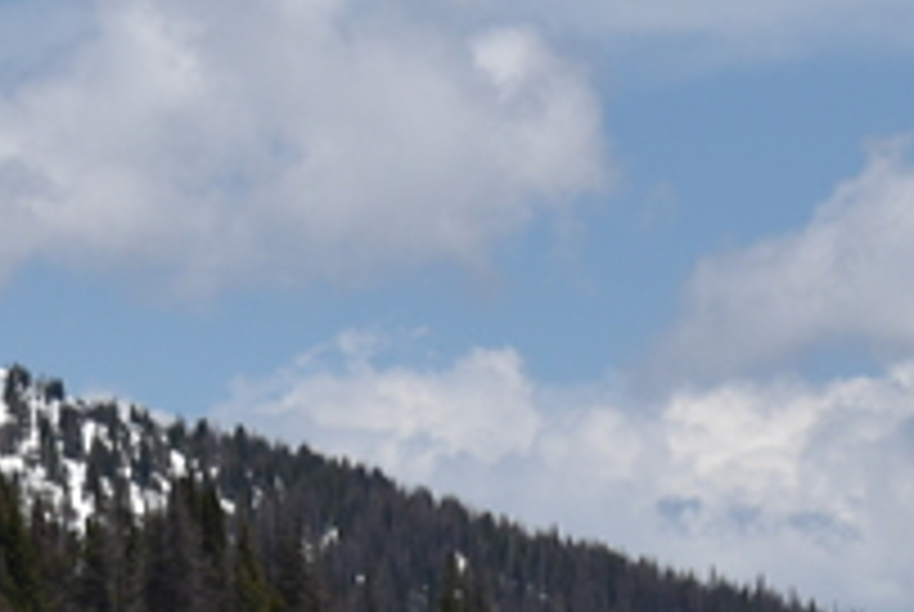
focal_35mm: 567
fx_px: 14416
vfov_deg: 2.4
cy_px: 1598
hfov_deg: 3.6
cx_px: 995
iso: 100
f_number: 10
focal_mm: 90
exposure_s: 1/400
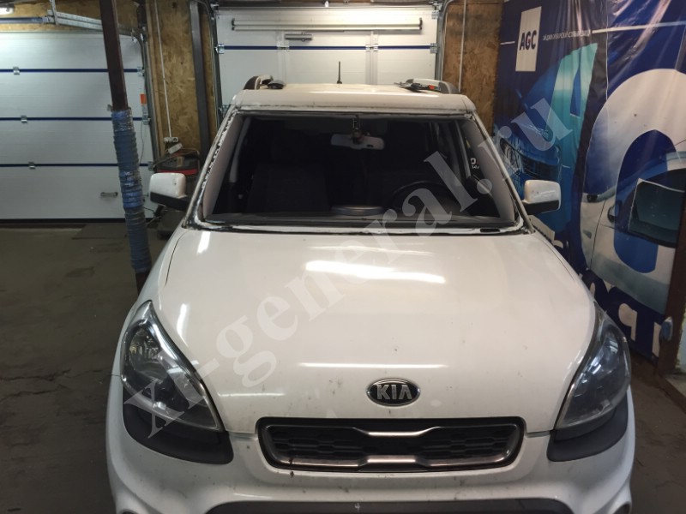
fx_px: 575
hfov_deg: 61.7
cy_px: 257
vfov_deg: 48.2
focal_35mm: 29
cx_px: 343
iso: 100
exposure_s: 1/33
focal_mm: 4.15
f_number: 2.2
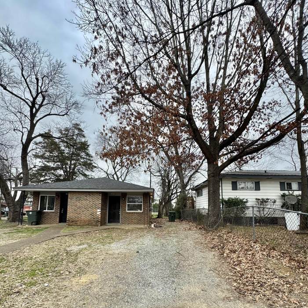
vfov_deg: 82.6
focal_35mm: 17
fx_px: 171
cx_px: 158
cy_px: 190
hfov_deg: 83.9
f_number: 2.2
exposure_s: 1/161
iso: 40
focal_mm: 2.22
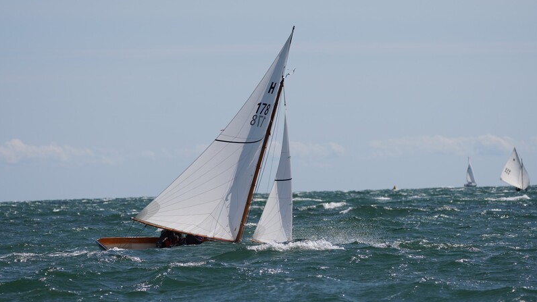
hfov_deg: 7.8
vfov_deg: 4.4
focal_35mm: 277
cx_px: 269
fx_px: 3937
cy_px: 131
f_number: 5.6
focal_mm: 175
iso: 100
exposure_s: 1/1250
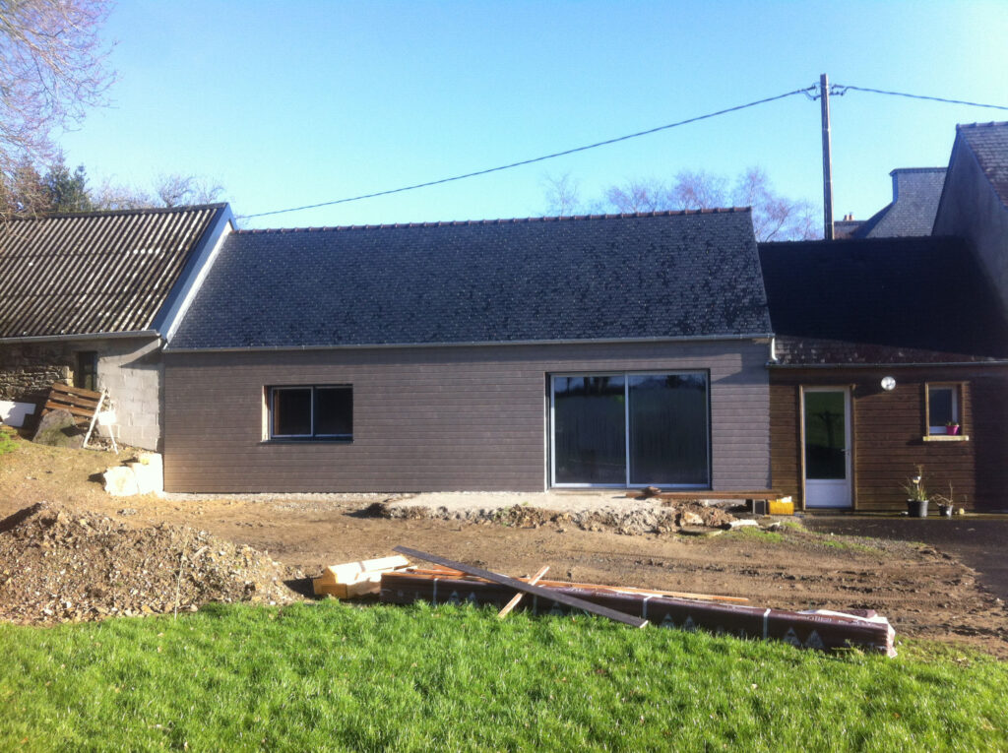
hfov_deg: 52.7
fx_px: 1018
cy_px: 376
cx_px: 504
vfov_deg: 40.6
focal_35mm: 35
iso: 80
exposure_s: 1/368
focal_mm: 3.85
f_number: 2.8
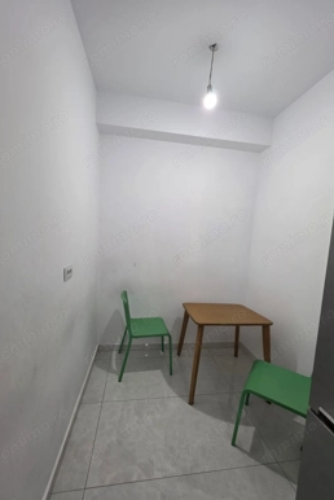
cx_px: 167
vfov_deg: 104.2
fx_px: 194
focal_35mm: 14
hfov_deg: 81.3
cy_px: 258
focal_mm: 2.2
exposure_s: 1/101
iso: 160
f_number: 1.9
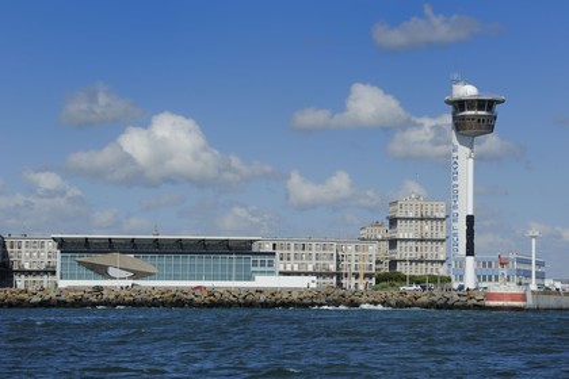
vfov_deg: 13.4
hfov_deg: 20.0
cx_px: 284
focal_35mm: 102
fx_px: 1612
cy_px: 190
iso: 200
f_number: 9
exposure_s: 1/640
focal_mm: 102
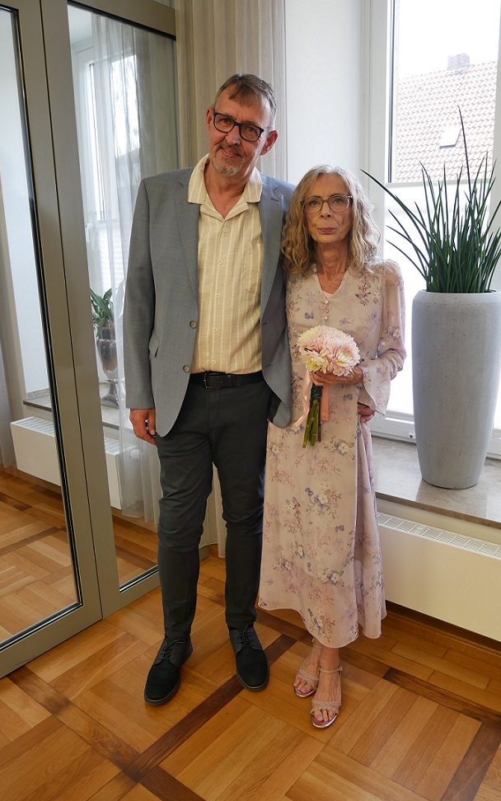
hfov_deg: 47.6
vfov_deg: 70.4
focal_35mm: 26
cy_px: 397
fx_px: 568
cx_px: 274
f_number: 3.5
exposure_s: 1/60
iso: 200
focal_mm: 12
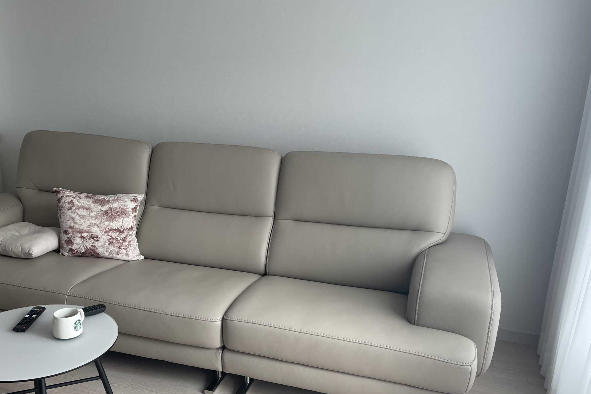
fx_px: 542
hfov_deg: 56.8
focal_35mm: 33
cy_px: 264
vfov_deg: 39.5
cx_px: 241
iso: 50
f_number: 1.6
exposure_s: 1/121
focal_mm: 4.2
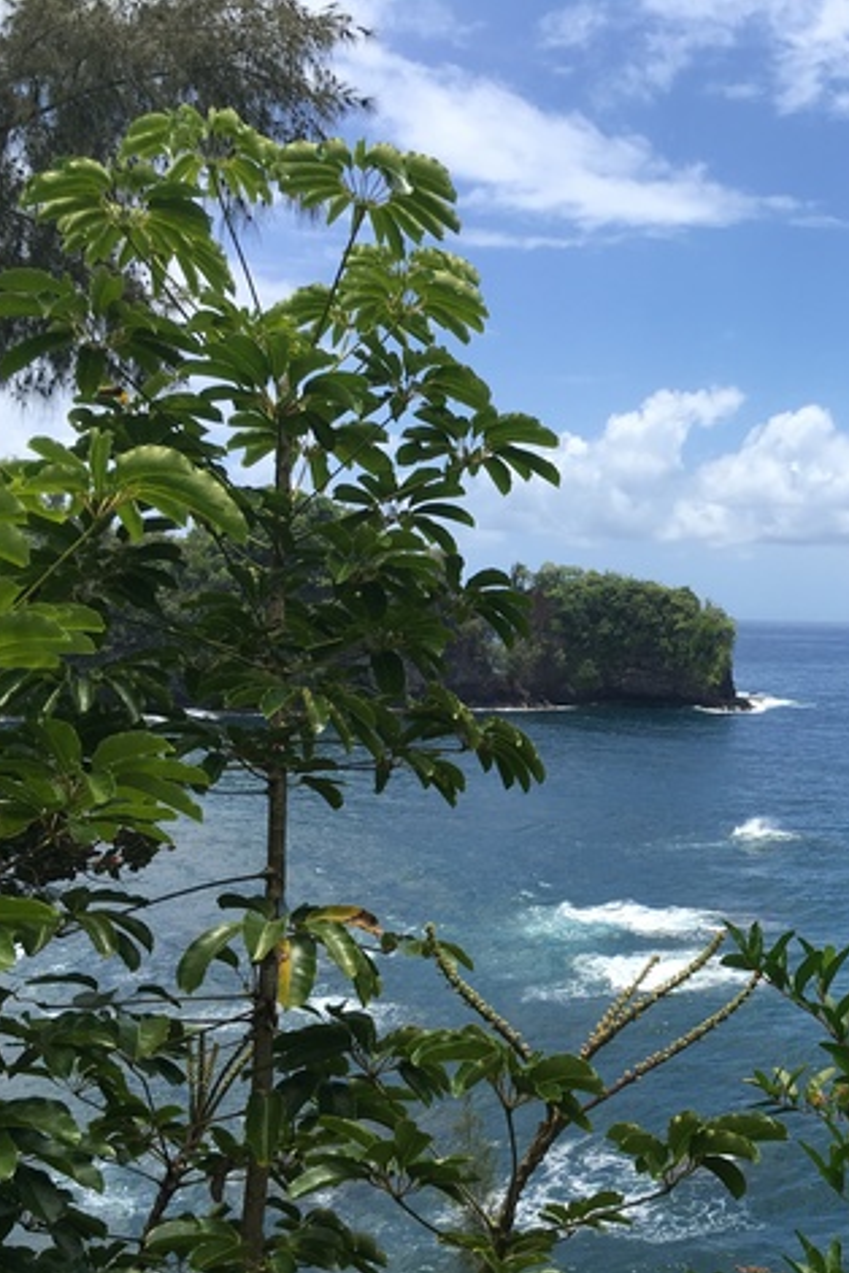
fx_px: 1450
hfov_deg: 31.0
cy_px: 646
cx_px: 781
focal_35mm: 41
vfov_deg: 47.4
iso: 25
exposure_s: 1/1789
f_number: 2.2
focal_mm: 4.15
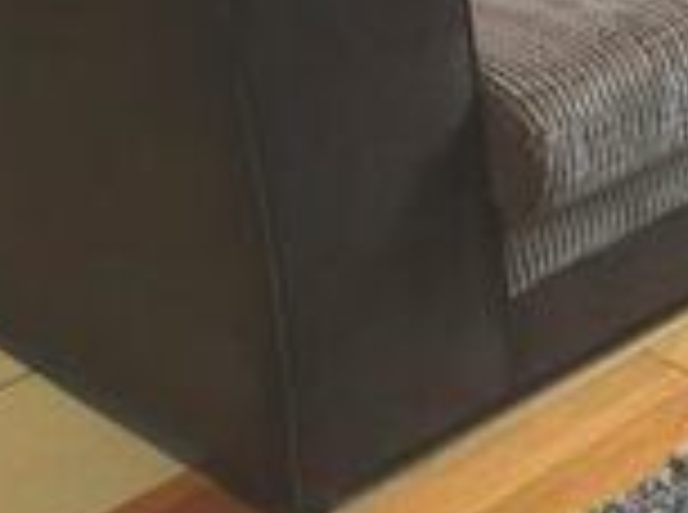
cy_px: -448
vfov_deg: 10.4
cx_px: 1372
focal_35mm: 133
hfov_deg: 12.9
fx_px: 2637
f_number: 2.2
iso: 40
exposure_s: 1/30
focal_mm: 4.15
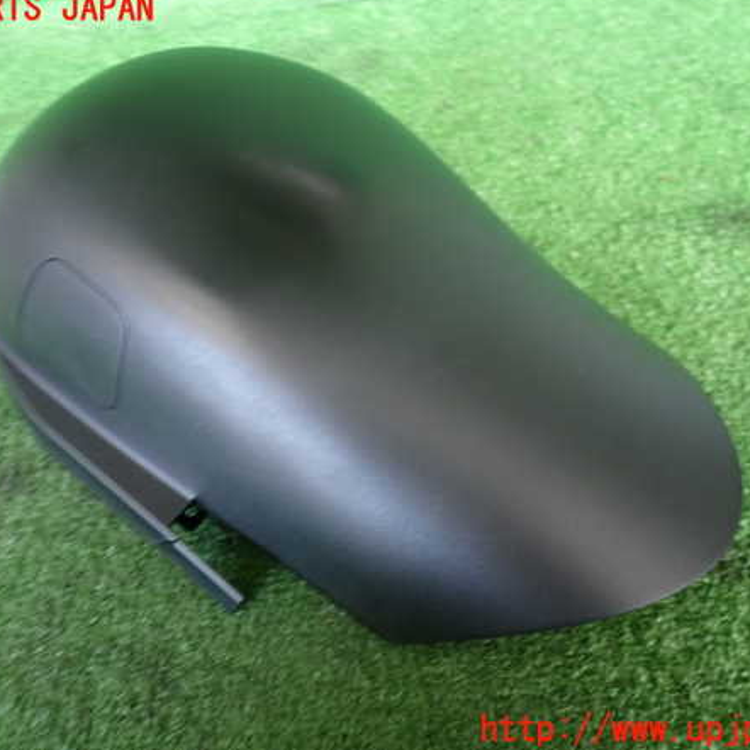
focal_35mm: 30
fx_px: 735
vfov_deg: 54.0
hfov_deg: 54.0
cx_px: 355
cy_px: 370
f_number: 2
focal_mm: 4.5
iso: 200
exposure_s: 1/30
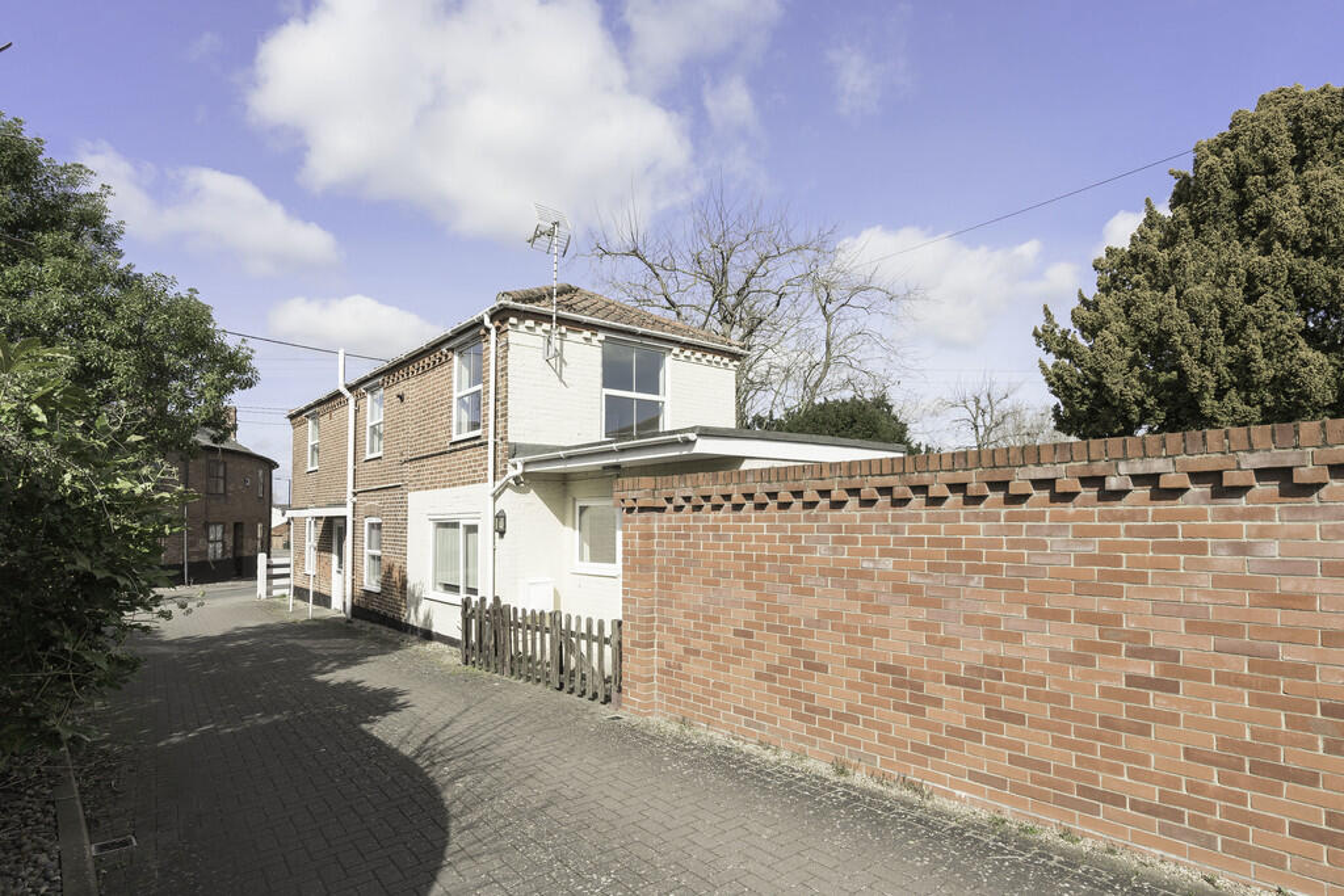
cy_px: 448
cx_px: 672
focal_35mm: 18
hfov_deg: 91.6
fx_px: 653
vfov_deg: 68.9
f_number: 9
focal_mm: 17.5
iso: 400
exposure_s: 1/1000
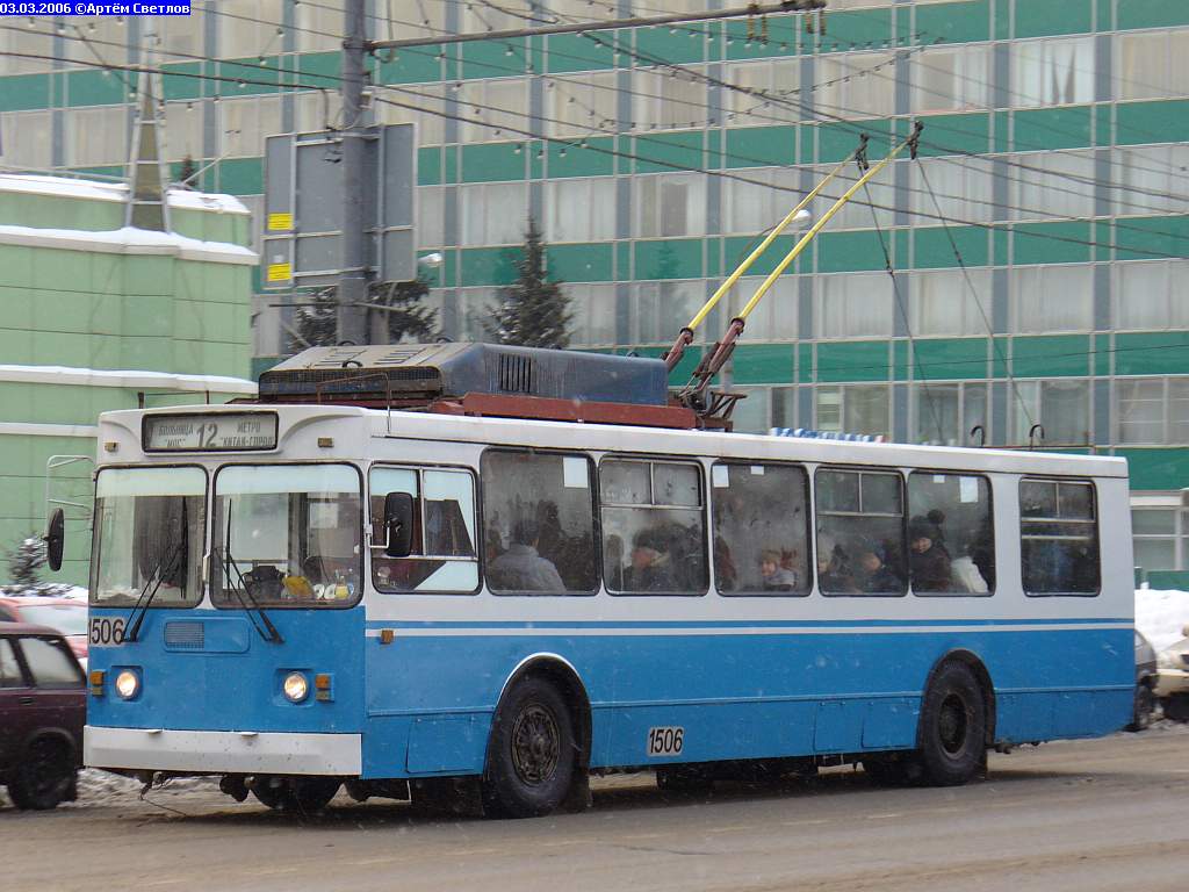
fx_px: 4053
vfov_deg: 12.6
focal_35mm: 118
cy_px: 446
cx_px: 594
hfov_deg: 16.7
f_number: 3.7
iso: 80
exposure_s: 1/160
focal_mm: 19.4
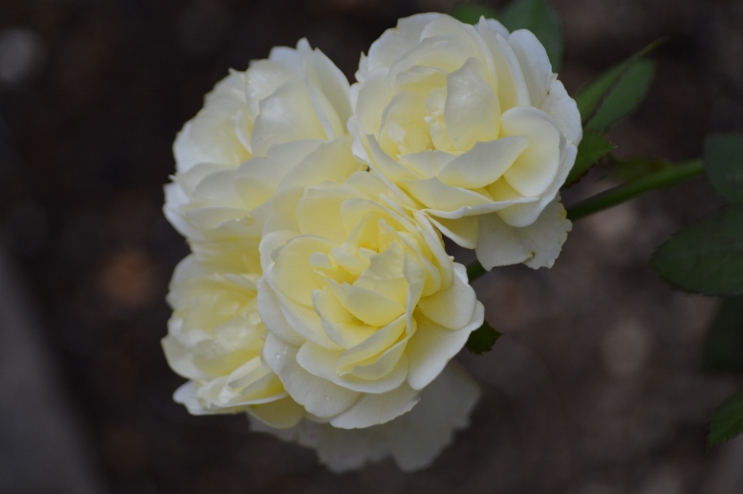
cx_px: 372
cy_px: 247
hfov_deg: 7.2
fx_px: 5877
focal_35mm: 285
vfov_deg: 4.8
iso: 400
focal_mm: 190
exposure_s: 1/200
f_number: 5.6
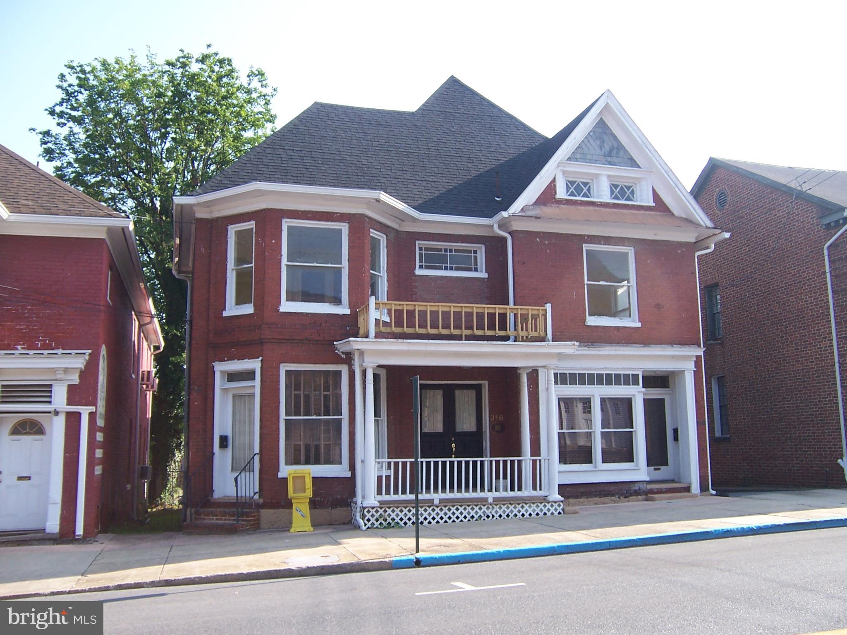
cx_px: 424
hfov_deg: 55.4
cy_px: 318
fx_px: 807
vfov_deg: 42.9
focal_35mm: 33
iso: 80
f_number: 3.4
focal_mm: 5.5
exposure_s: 1/250
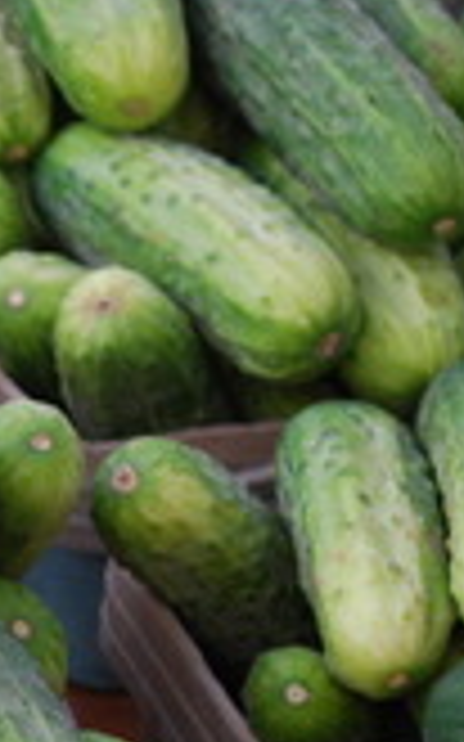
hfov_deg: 5.5
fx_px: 4698
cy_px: 650
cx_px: -536
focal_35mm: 232
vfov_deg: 9.0
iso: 200
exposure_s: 1/40
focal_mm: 48
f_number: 5.6
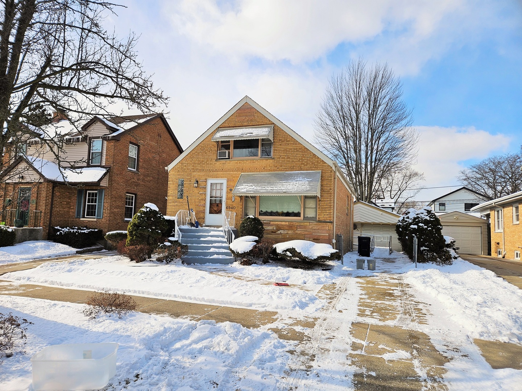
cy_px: 196
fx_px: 347
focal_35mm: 23
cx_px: 261
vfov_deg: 58.9
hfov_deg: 73.9
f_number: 1.8
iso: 25
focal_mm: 5.4
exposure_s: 1/2745
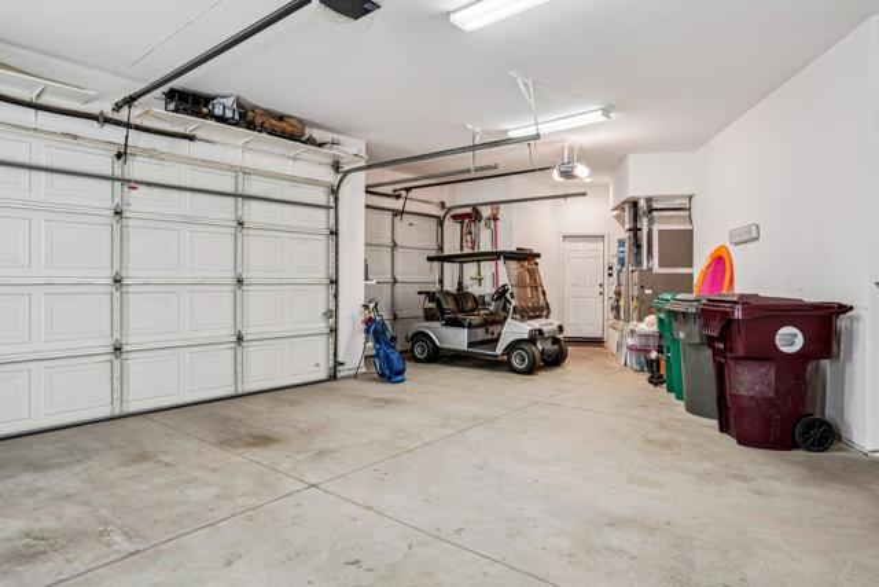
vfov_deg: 59.5
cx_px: 440
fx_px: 513
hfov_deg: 81.2
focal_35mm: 21
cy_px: 294
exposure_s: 1/4
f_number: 8
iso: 400
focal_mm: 21
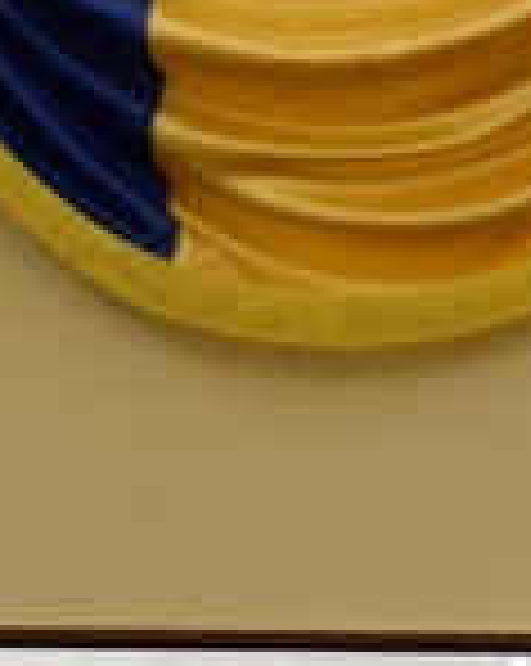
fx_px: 5925
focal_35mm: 301
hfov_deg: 5.1
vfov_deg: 6.4
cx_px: 911
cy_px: 299
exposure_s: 1/60
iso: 450
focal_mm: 22
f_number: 4
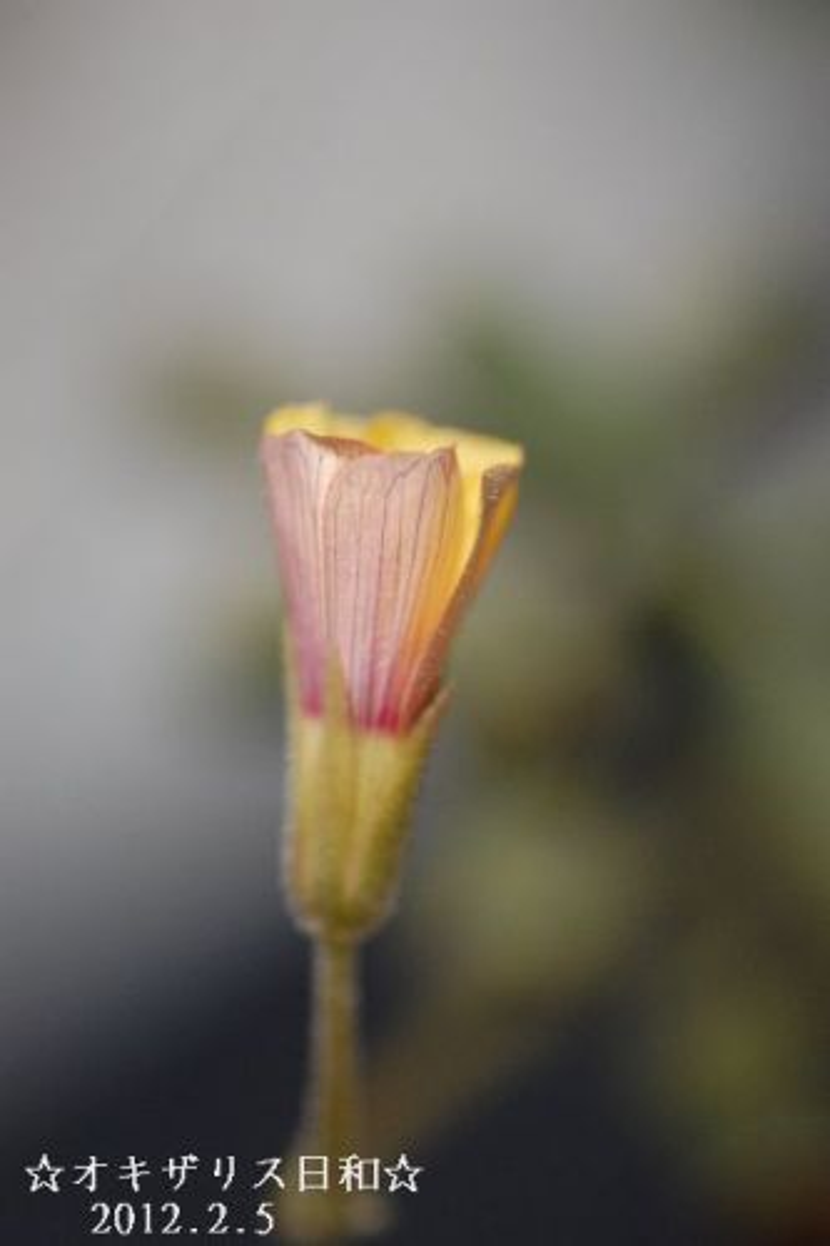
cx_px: 415
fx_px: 4672
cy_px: 623
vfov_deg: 15.2
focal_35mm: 135
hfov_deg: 10.2
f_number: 5
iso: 400
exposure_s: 1/320
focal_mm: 90
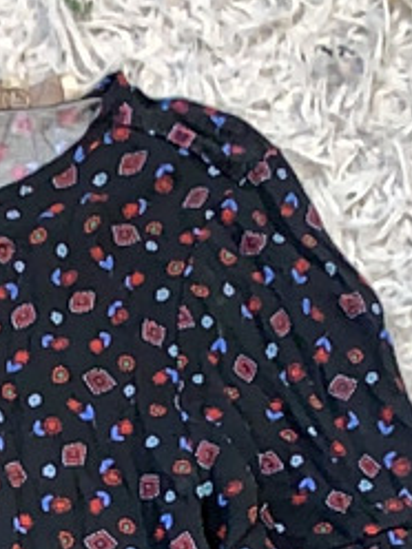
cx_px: -208
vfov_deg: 15.1
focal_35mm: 113
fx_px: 1793
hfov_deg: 12.5
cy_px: 992
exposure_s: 1/100
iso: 100
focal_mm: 4.25
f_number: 1.8
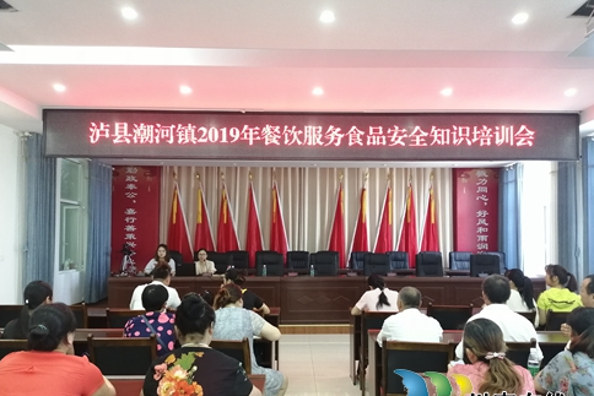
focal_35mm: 29
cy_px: 229
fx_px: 479
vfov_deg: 44.8
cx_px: 306
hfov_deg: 63.6
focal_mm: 3.88
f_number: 1.8
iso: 320
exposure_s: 1/33.3
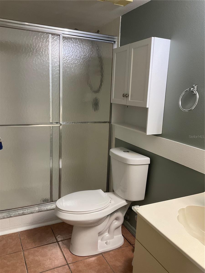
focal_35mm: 29
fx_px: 229
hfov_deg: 48.2
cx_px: 102
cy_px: 136
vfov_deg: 61.7
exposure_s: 1/60
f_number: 1.8
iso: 80
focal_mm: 3
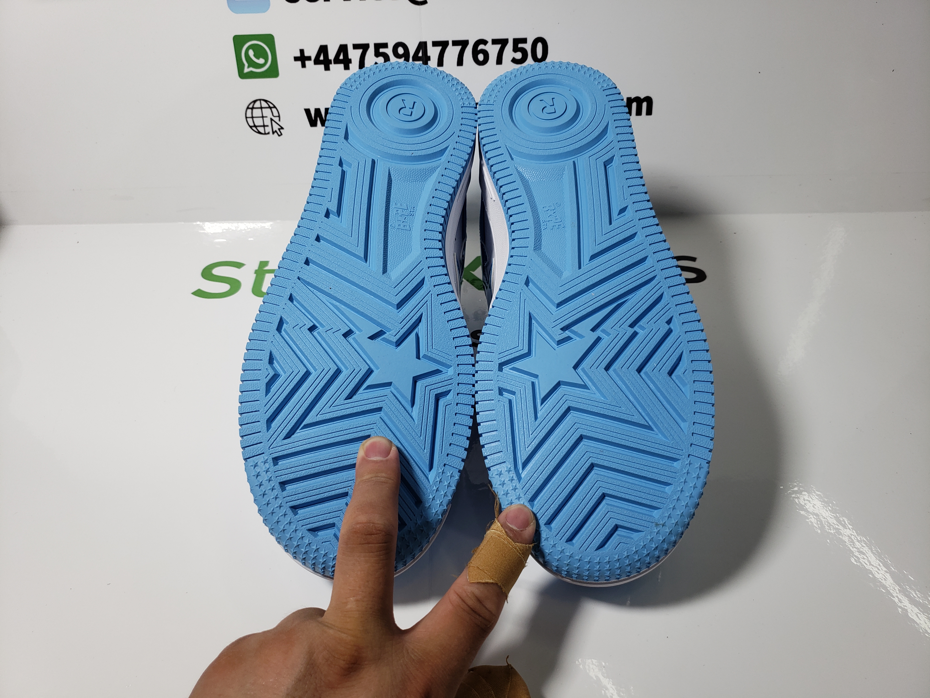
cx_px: 465
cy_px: 349
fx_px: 699
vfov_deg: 53.1
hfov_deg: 67.3
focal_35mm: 26
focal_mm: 4.3
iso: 50
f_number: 1.5
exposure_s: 1/547
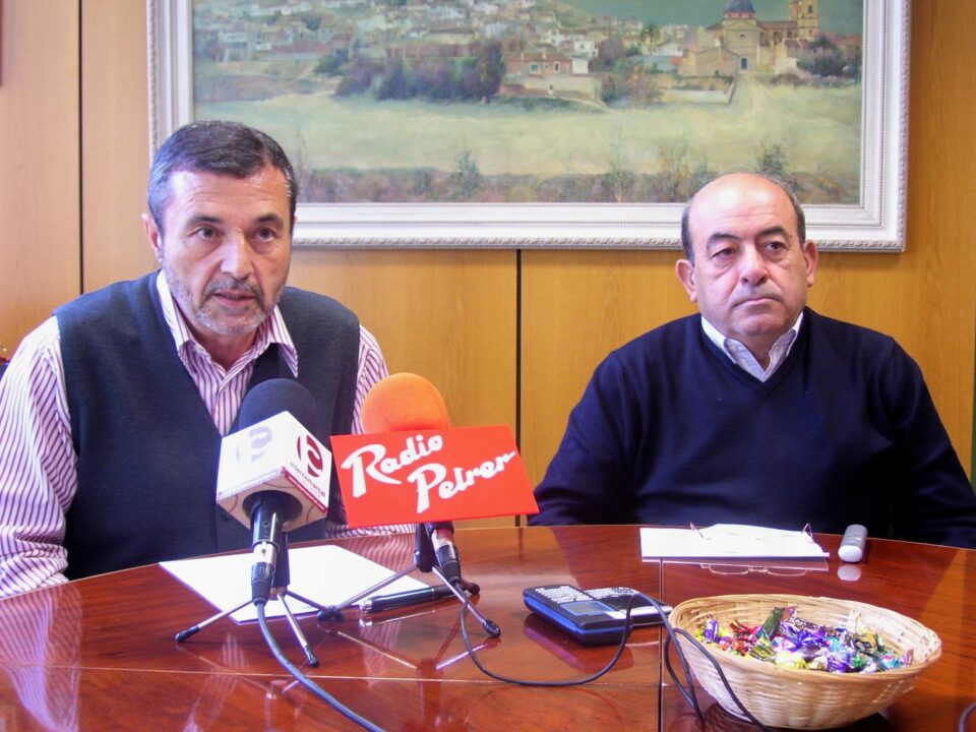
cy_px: 366
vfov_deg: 31.5
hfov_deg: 41.2
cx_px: 488
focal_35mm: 46
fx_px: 1297
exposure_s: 1/10
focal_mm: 7.6
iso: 160
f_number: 3
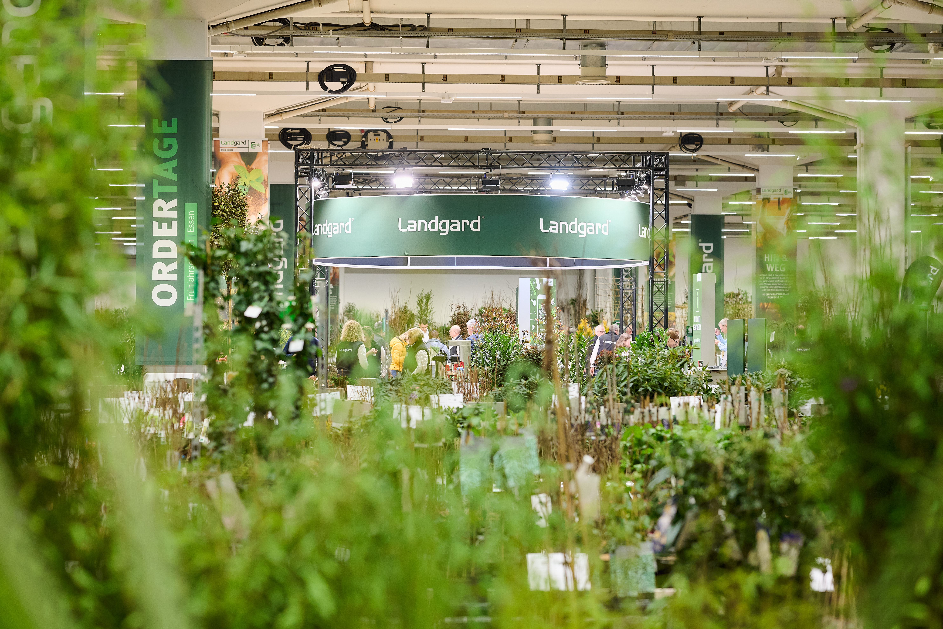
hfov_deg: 23.9
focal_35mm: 85
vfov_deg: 16.1
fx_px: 2226
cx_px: 472
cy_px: 314
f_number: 2.8
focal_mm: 85
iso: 640
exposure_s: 1/100
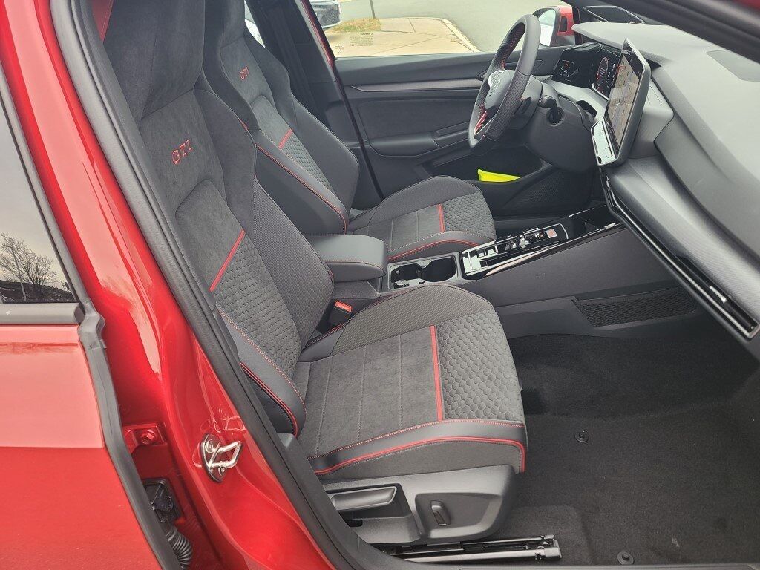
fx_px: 549
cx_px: 380
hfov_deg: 69.4
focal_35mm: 25
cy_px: 285
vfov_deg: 54.9
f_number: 1.8
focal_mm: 7
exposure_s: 1/60
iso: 80
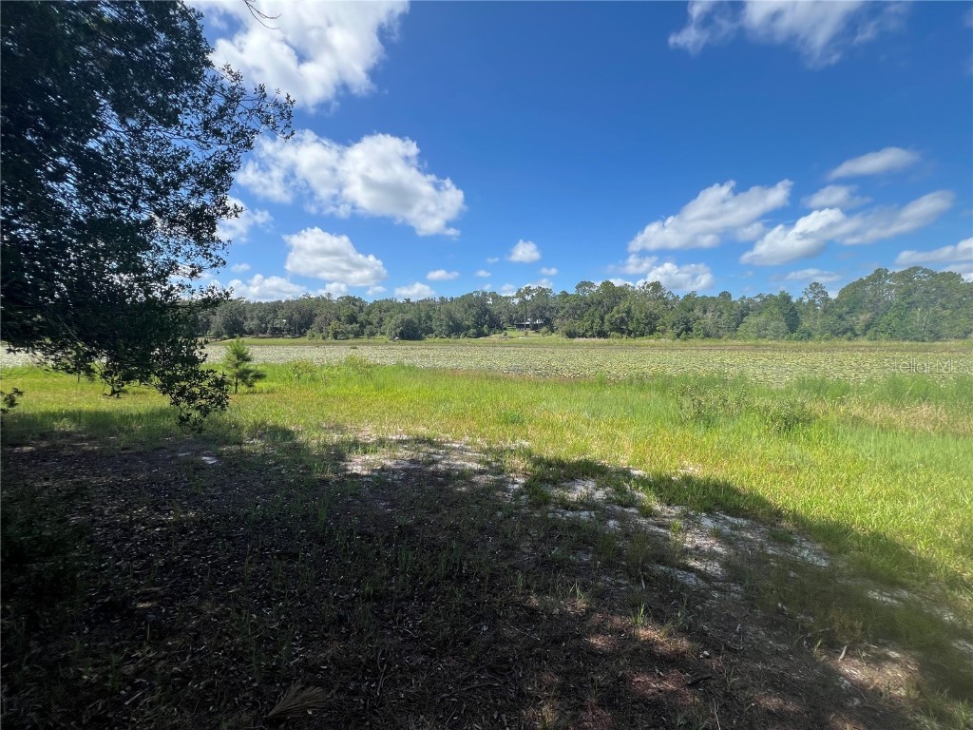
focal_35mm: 13
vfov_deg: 89.9
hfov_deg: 106.2
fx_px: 365
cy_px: 365
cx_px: 486
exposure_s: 1/1292
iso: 32
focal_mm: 1.57
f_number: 1.8
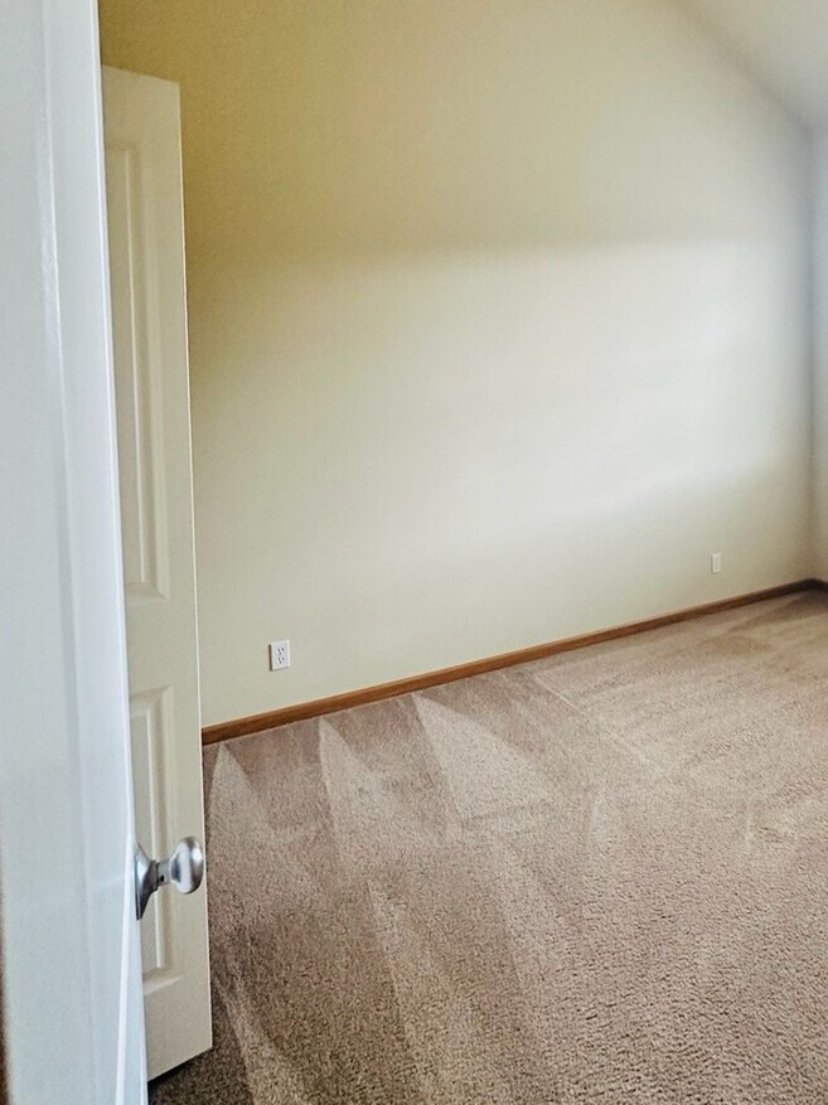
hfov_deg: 55.7
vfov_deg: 72.7
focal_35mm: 23
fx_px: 734
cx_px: 630
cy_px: 415
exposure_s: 1/120
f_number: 2.2
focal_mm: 2.22
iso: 320
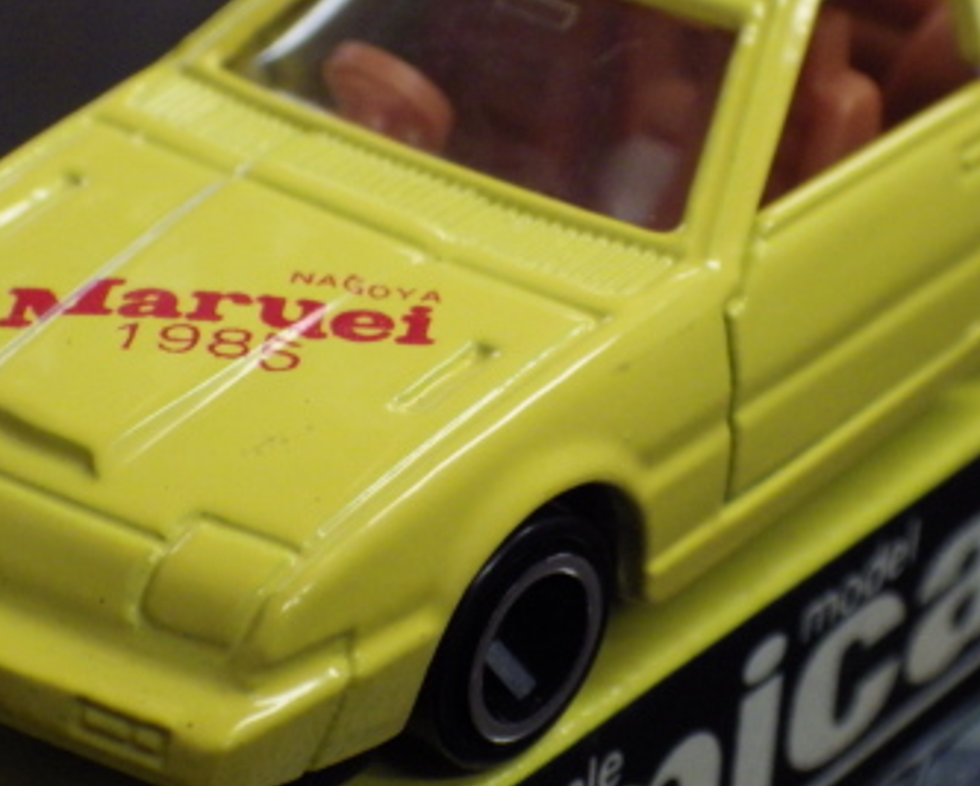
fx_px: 3861
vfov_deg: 11.6
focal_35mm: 133
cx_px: 512
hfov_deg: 14.5
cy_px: 321
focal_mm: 12.8
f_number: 4.2
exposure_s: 1/60
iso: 400
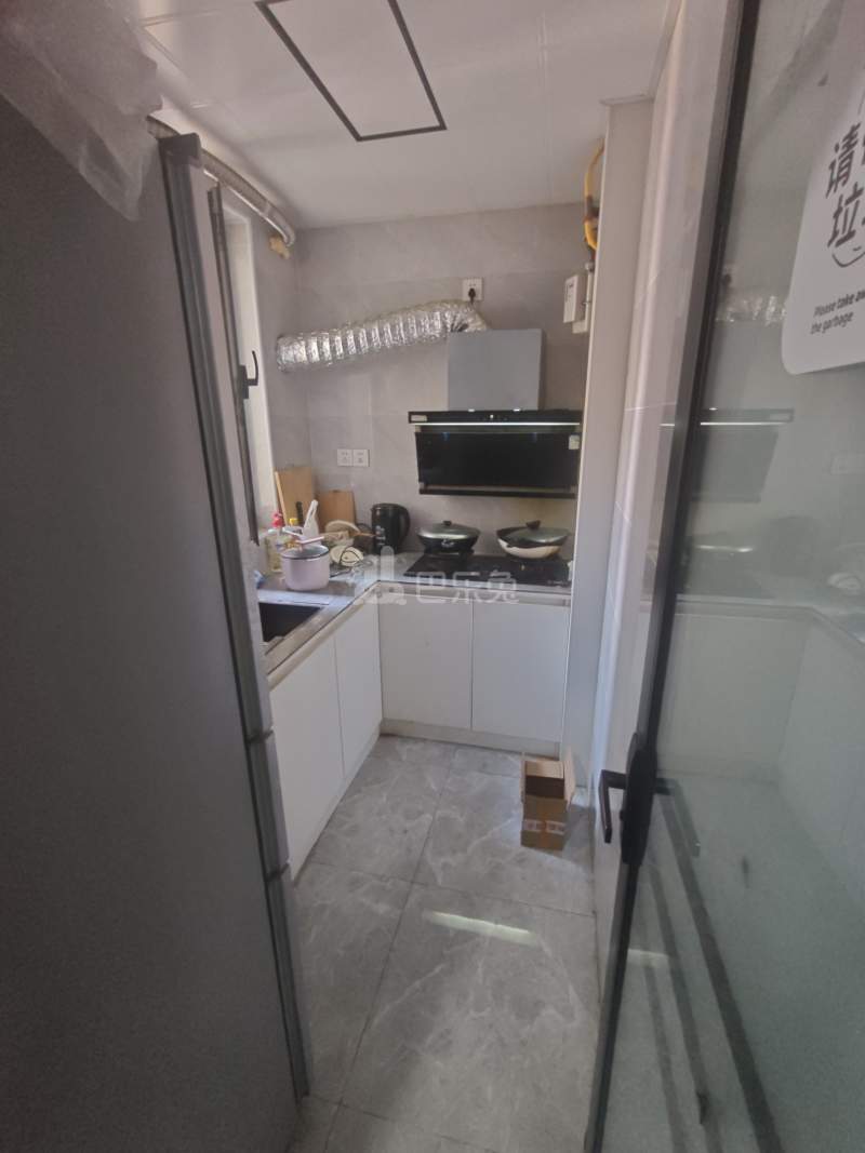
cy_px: 576
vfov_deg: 98.2
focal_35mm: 15
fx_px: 500
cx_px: 432
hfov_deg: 81.7
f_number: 2
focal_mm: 2.3
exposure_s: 1/41
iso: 2000
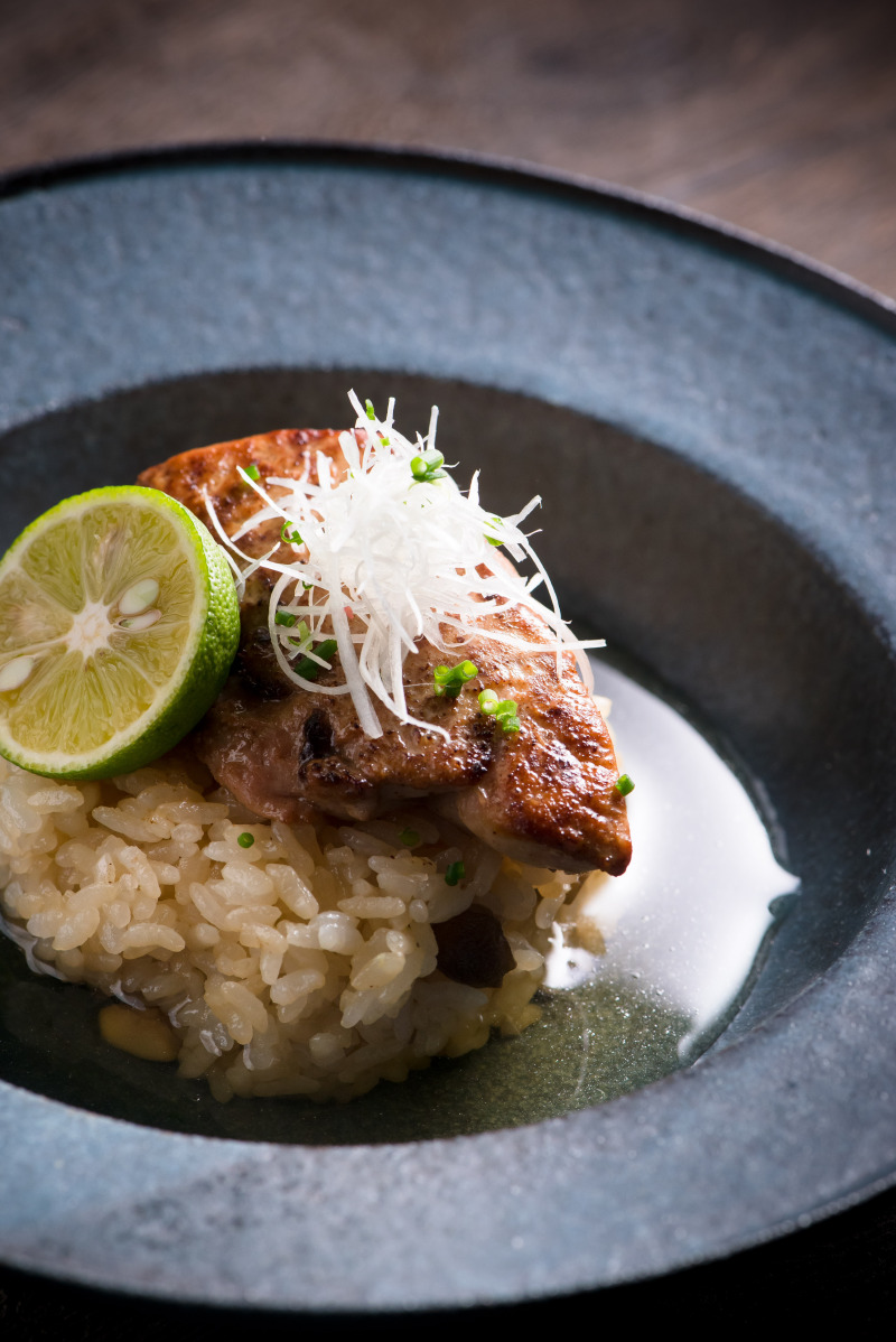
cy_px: 671
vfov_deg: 19.4
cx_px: 448
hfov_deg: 13.1
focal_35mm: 105
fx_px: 3915
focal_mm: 105
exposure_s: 1/200
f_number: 10
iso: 800
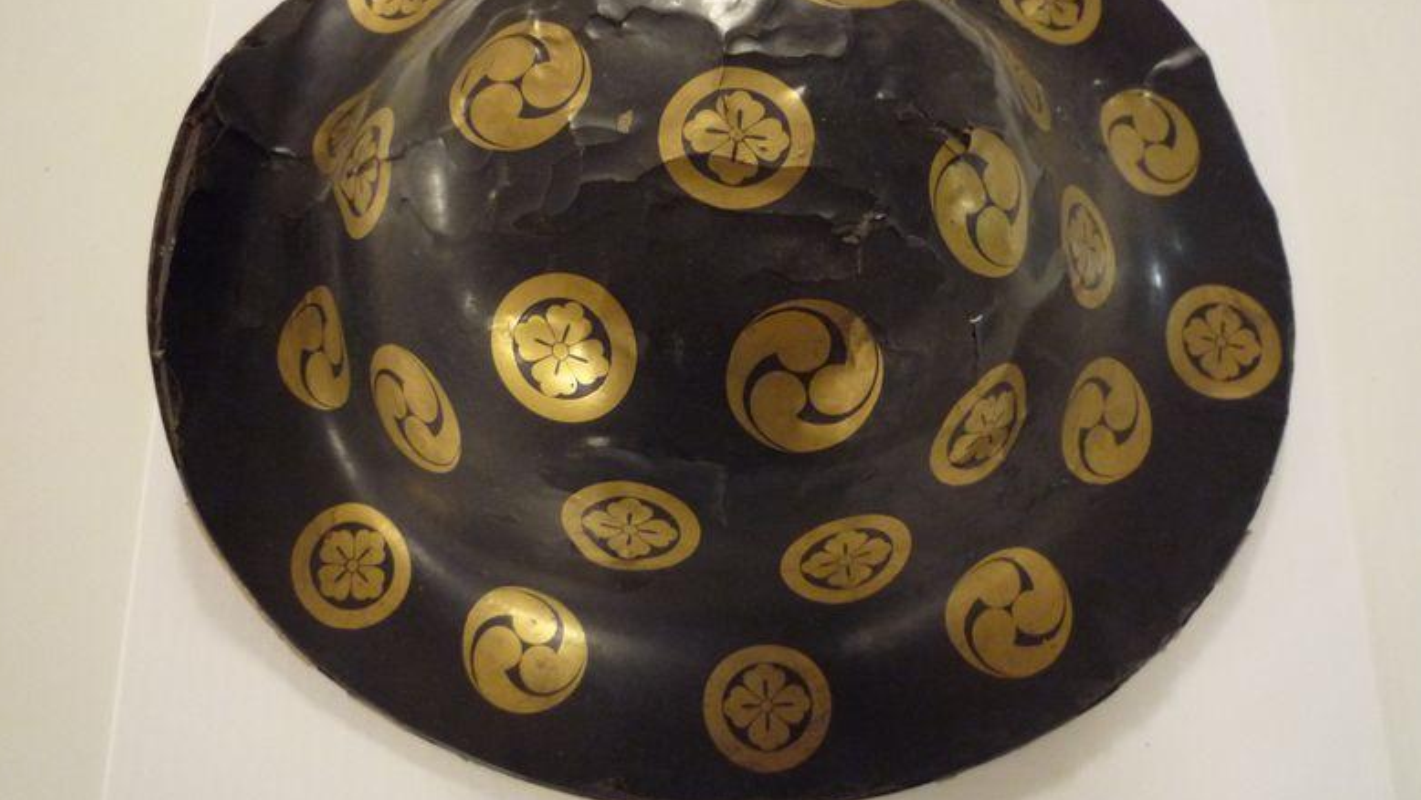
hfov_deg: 67.9
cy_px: 332
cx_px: 714
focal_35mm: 28
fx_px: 1055
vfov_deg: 41.4
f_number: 2.8
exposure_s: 1/10
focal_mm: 4.4
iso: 400
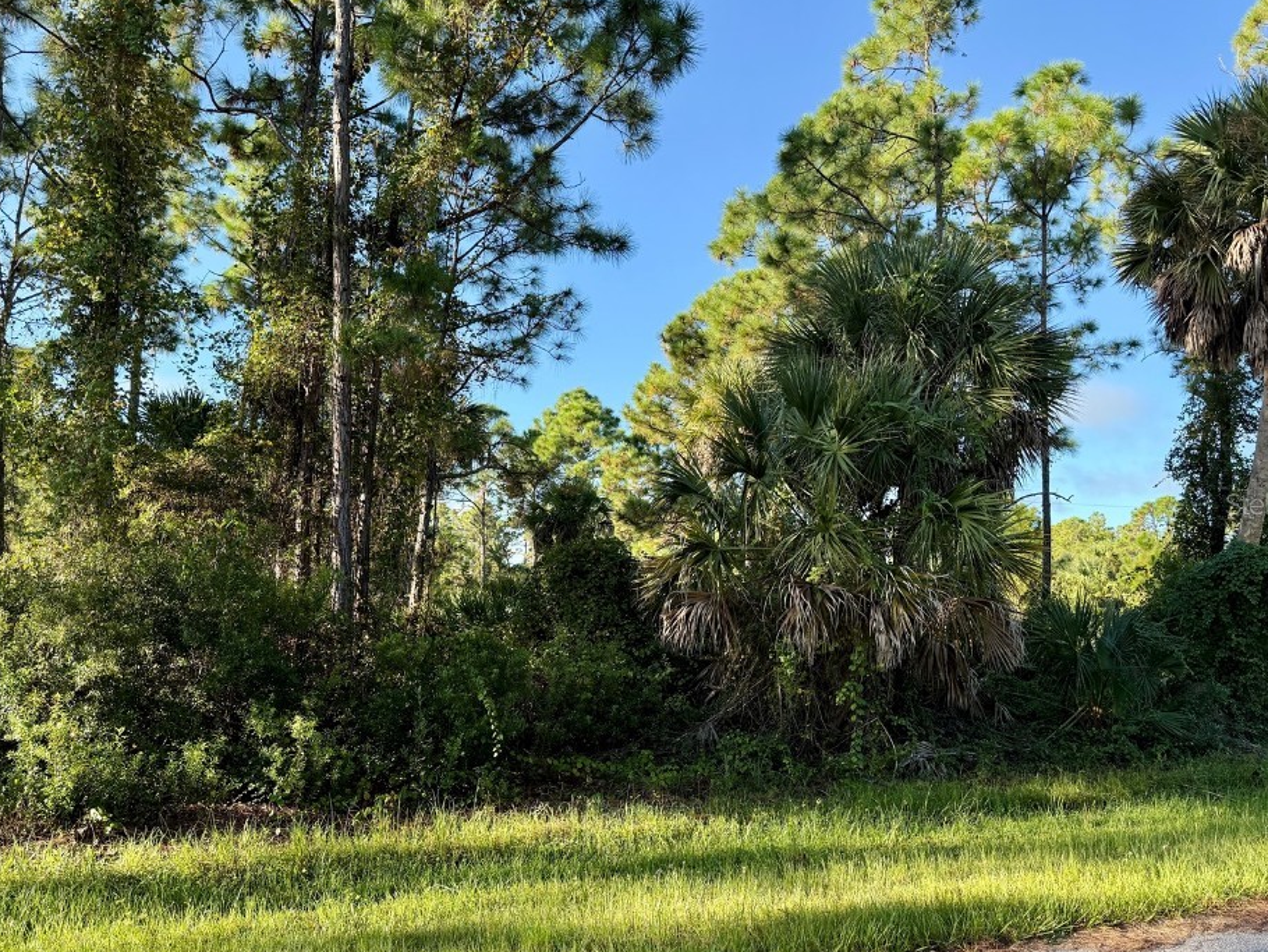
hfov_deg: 65.3
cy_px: 503
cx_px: 644
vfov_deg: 51.3
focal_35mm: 27
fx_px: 989
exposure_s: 1/1075
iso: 100
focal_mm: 6.76
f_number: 1.78
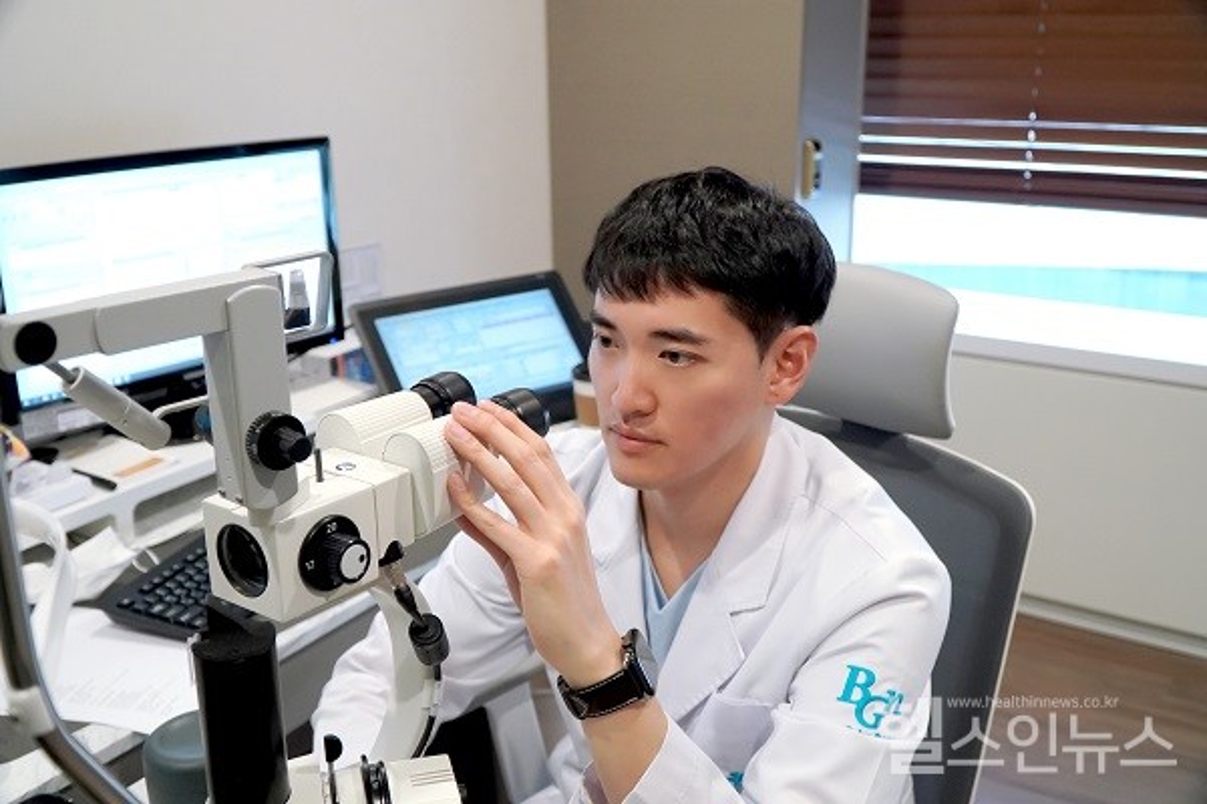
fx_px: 1106
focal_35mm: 33
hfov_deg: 57.2
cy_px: 402
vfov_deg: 40.0
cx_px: 604
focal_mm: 22
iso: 2000
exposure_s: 1/160
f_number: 4
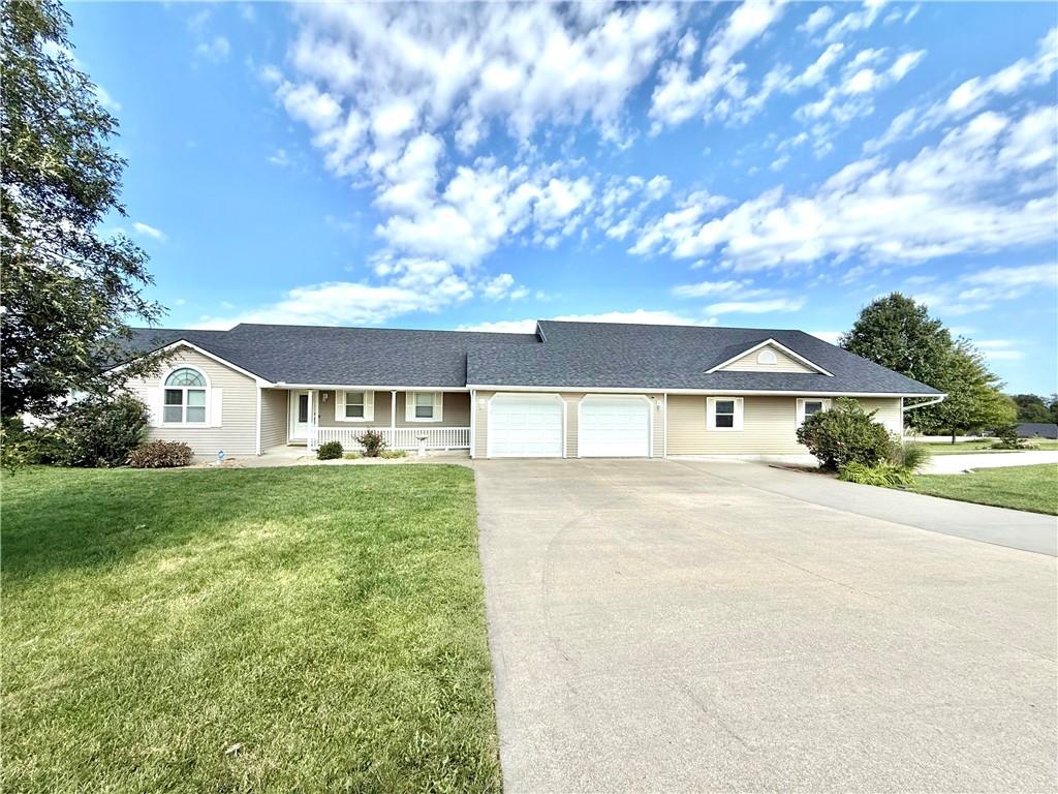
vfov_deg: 85.7
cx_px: 529
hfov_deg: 102.1
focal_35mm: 14
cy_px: 397
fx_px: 428
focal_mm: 2.22
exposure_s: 1/2024
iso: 50
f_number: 2.2
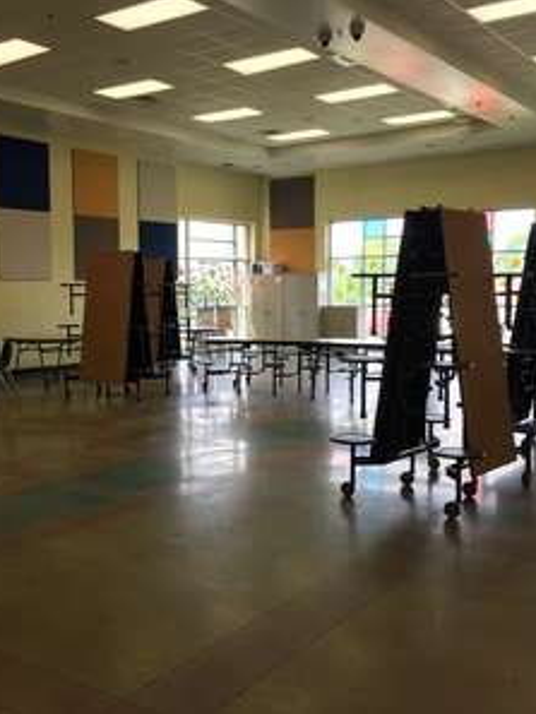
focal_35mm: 39
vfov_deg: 47.8
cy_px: 356
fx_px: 805
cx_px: 195
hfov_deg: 36.6
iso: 25
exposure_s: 1/40
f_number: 2.2
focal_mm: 4.15
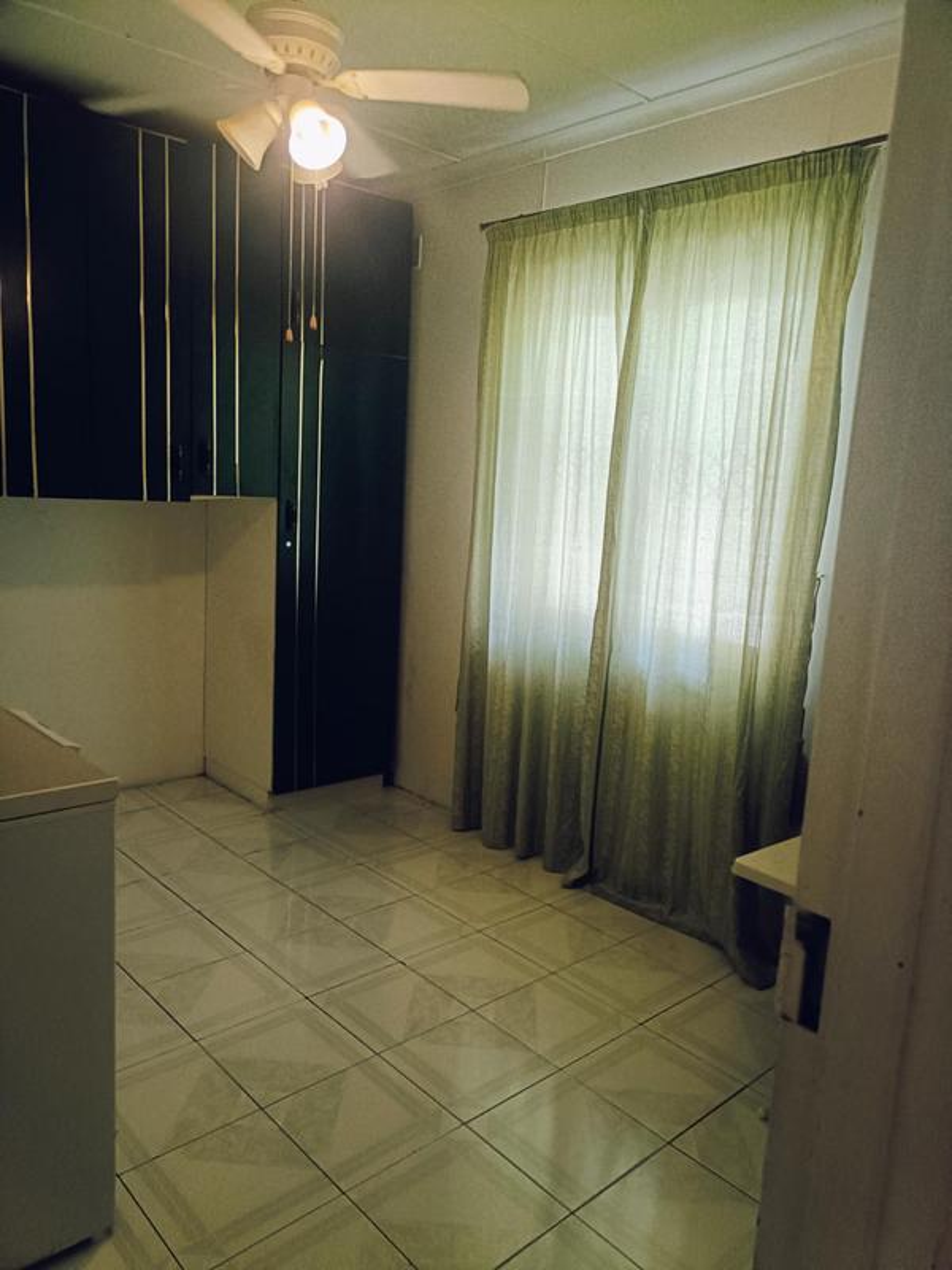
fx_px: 917
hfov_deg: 54.9
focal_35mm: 25
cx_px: 476
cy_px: 635
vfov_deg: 69.4
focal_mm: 4.7
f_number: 1.7
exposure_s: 1/99.9
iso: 800
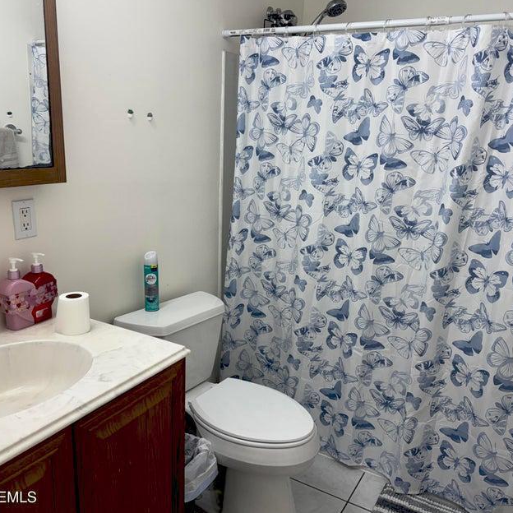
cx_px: 264
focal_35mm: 29
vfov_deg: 55.6
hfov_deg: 55.6
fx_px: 486
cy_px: 258
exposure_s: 1/120
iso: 64
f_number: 1.78
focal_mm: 6.76
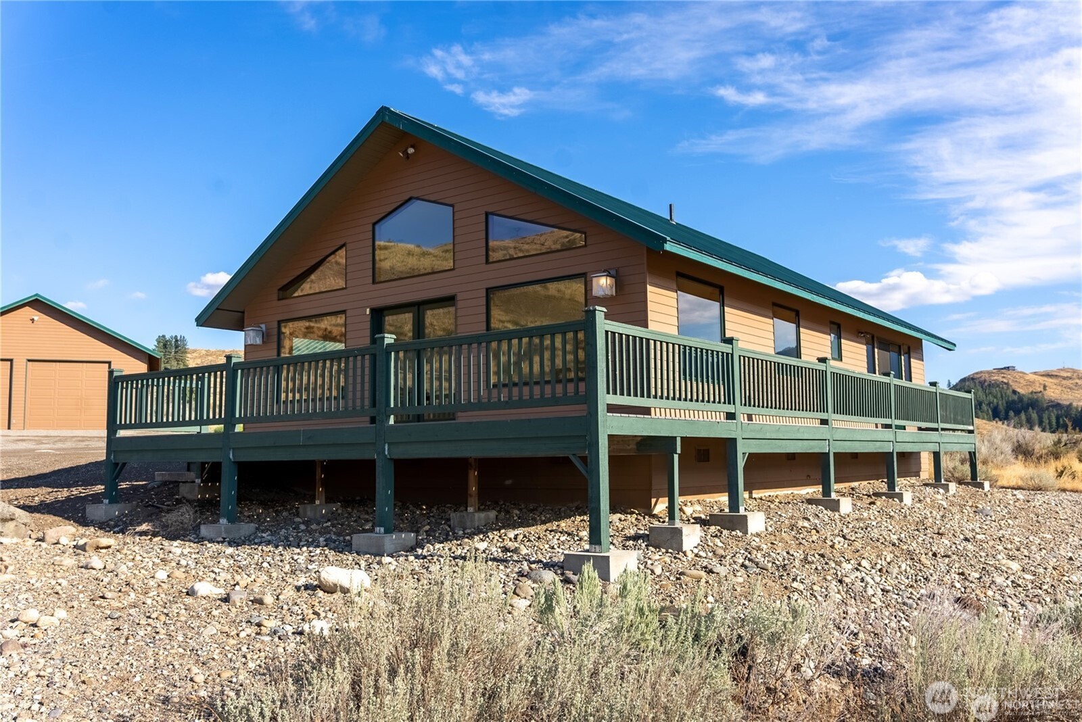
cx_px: 541
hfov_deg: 60.3
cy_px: 361
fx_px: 932
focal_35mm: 31
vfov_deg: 42.4
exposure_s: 1/6400
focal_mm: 31
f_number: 5.6
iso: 100
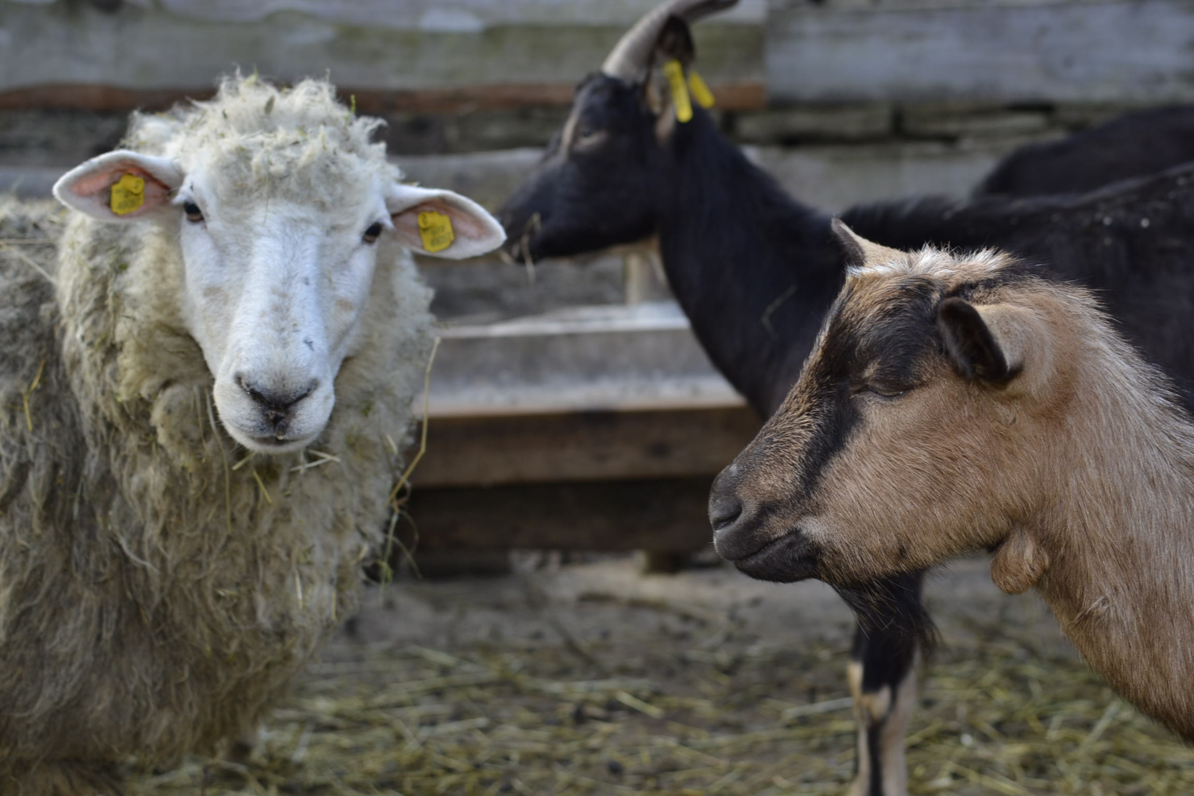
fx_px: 1741
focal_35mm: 52
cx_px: 597
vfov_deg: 25.8
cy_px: 398
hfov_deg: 37.9
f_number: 4
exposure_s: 1/80
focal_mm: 35
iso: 100
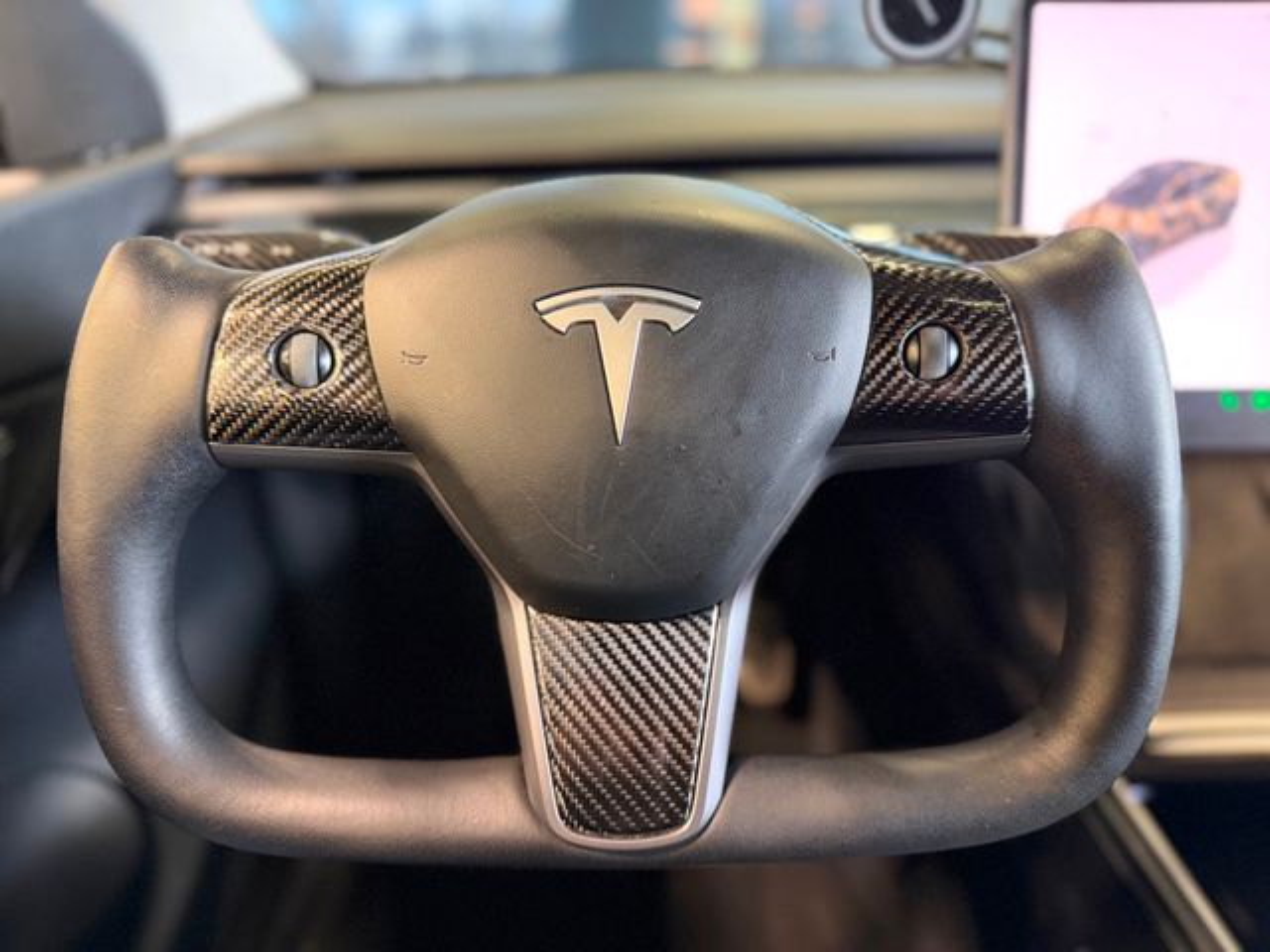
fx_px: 881
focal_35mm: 24
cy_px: 476
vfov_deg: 56.8
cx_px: 635
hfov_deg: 71.6
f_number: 1.78
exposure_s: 1/40
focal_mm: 6.76
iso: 640
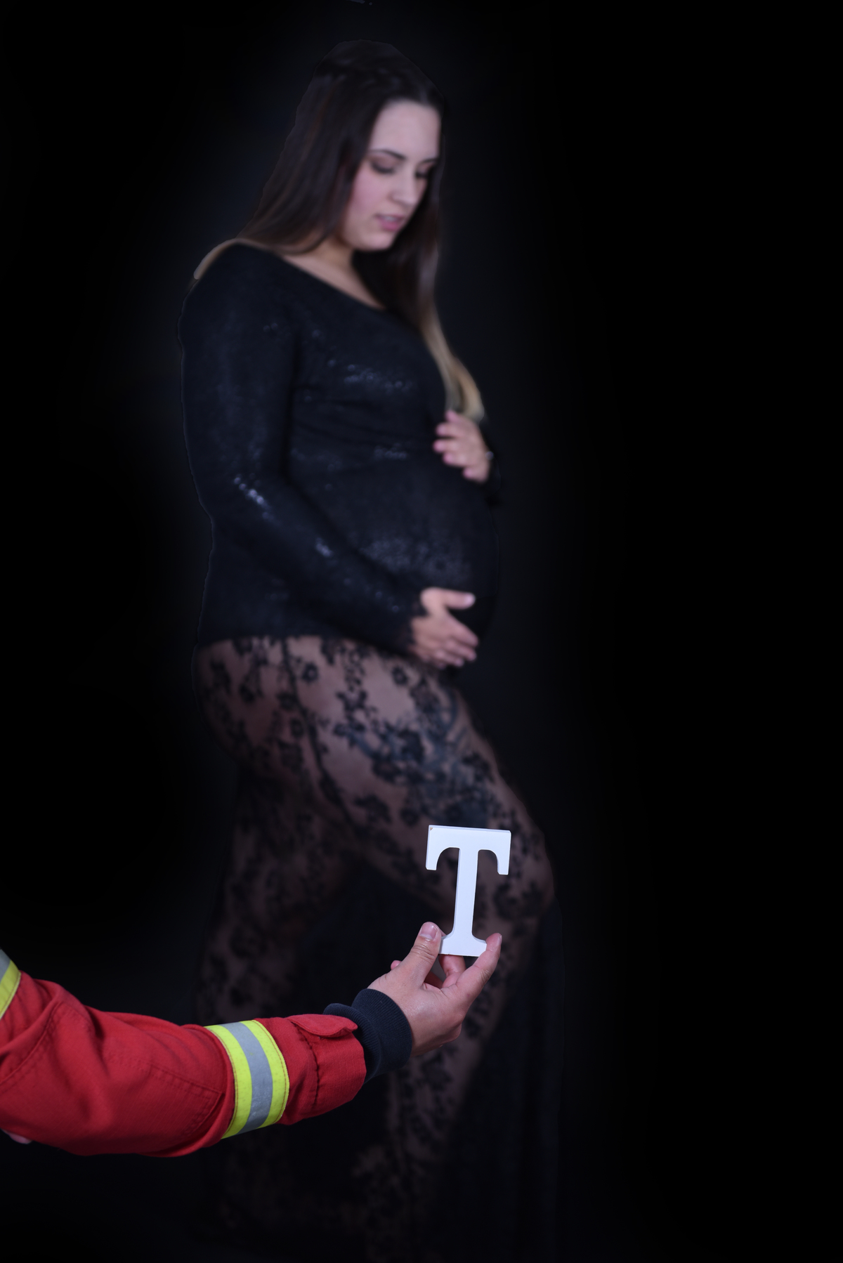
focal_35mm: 70
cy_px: 632
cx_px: 422
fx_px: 2457
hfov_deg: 19.5
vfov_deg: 28.8
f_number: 2.8
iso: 100
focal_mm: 70
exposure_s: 1/125
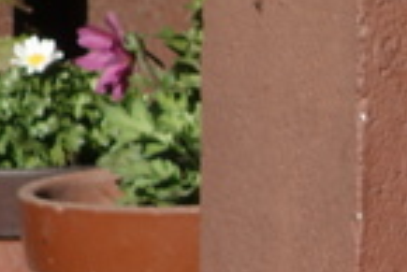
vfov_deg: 1.9
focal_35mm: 706
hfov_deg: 2.9
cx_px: 1398
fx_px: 7990
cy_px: 449
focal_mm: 37.1
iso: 200
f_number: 8
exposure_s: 1/400
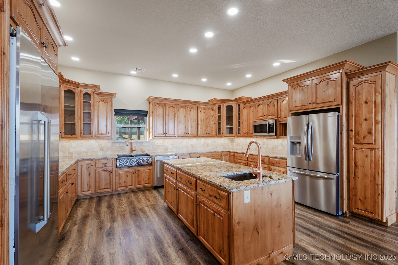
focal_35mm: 16
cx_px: 199
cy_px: 132
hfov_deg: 96.7
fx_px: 177
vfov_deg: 73.7
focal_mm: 16
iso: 250
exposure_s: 1/5
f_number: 9
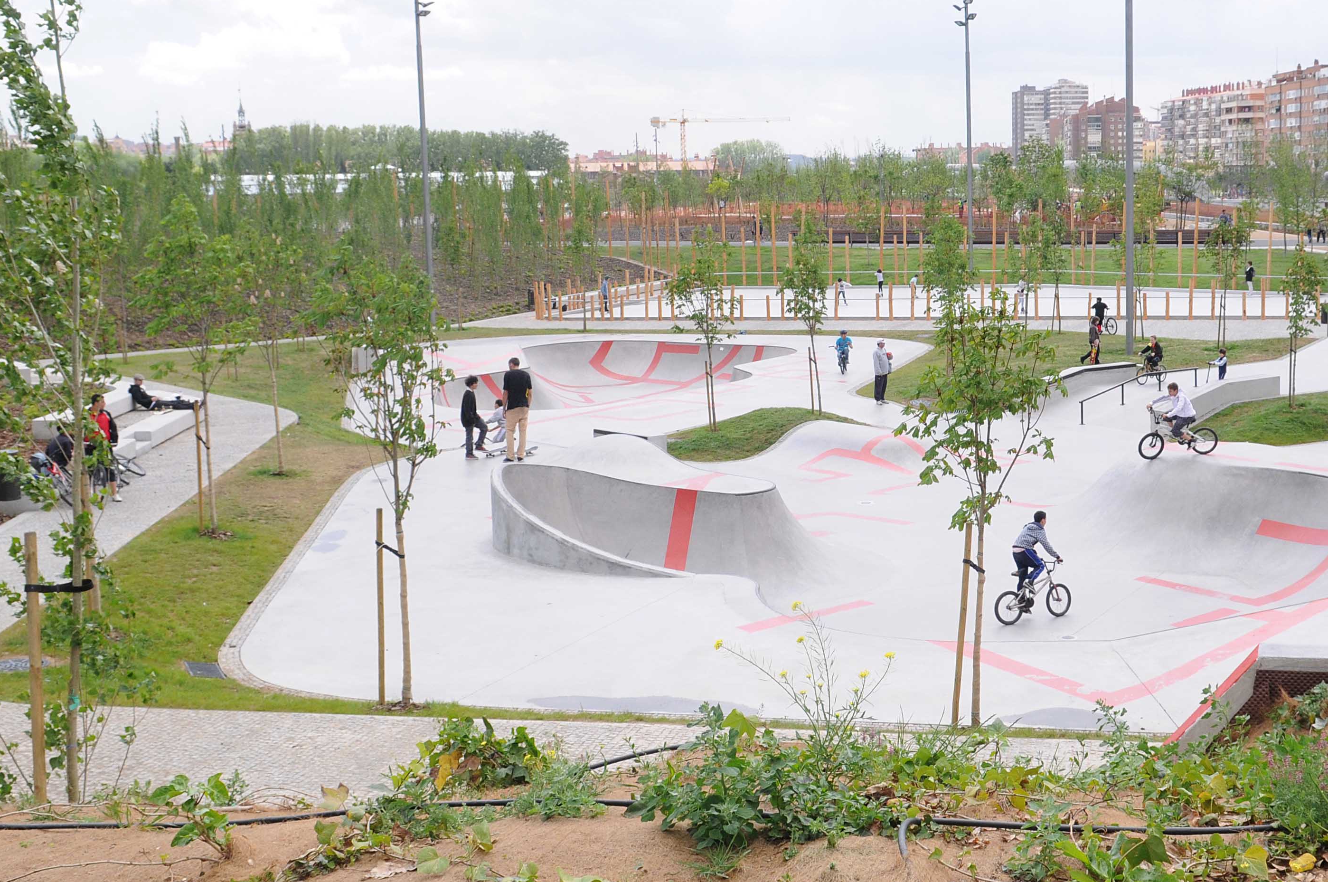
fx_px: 1695
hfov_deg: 42.2
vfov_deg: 29.1
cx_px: 887
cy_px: 378
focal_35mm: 46
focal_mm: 20
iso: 400
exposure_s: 1/500
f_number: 8
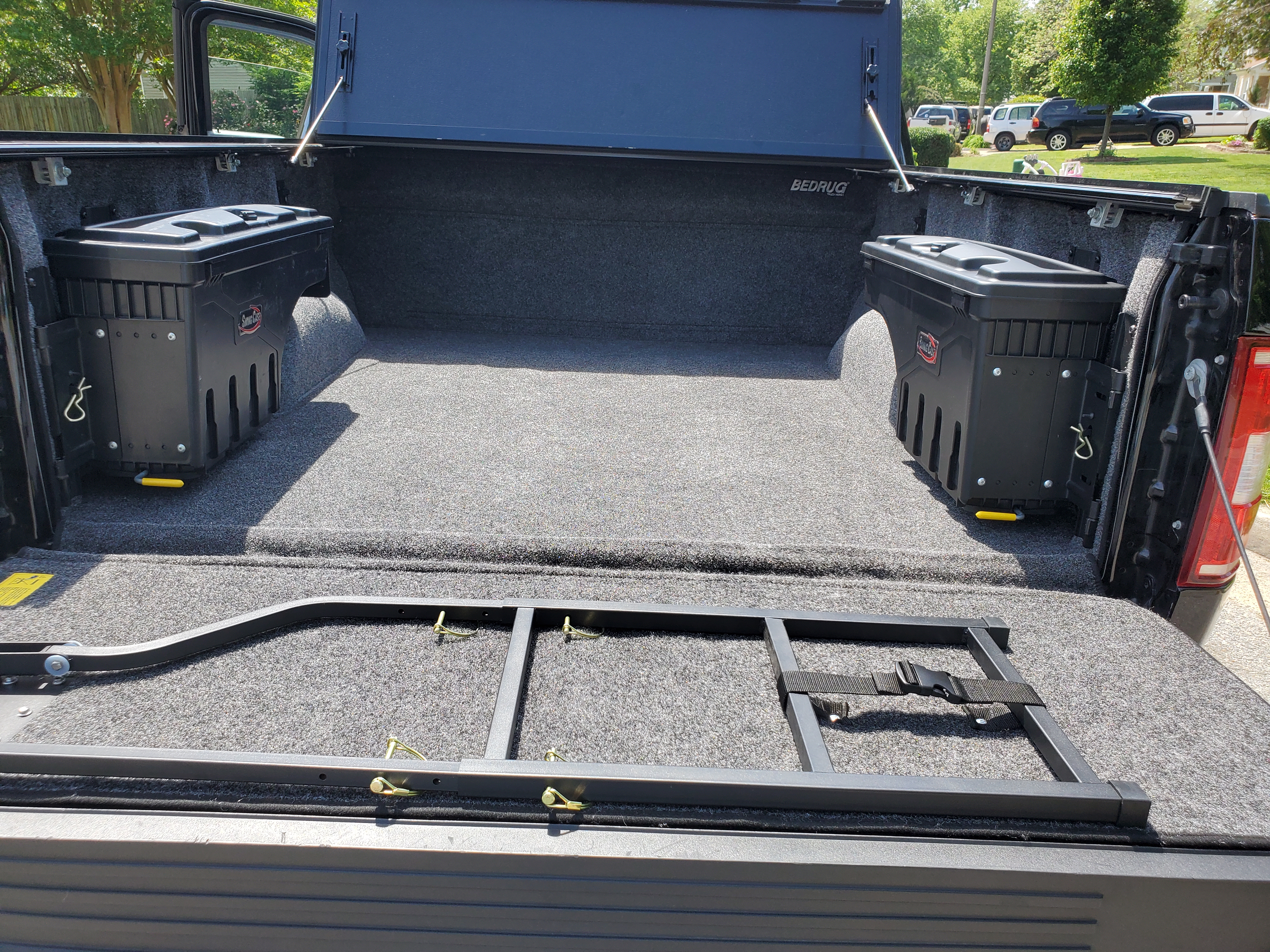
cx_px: 635
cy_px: 476
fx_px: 954
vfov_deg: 53.1
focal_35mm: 26
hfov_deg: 67.3
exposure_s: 1/445
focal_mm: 4.3
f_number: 2.4
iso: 50
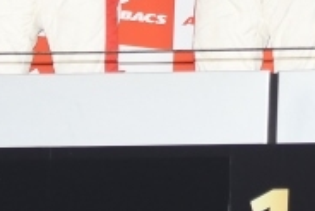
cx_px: 606
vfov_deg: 1.6
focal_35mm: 876
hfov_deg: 2.3
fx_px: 7669
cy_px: -358
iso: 640
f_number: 4
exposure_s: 1/250
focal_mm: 105
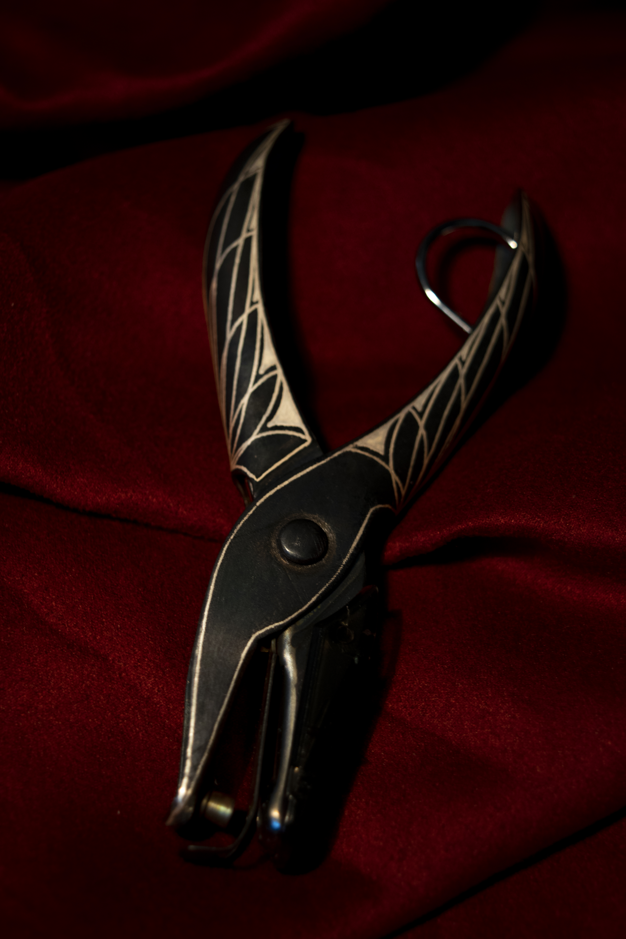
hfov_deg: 25.1
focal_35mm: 54
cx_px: 313
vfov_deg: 36.9
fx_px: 1408
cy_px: 470
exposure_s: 1/20
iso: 400
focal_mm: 36
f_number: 5
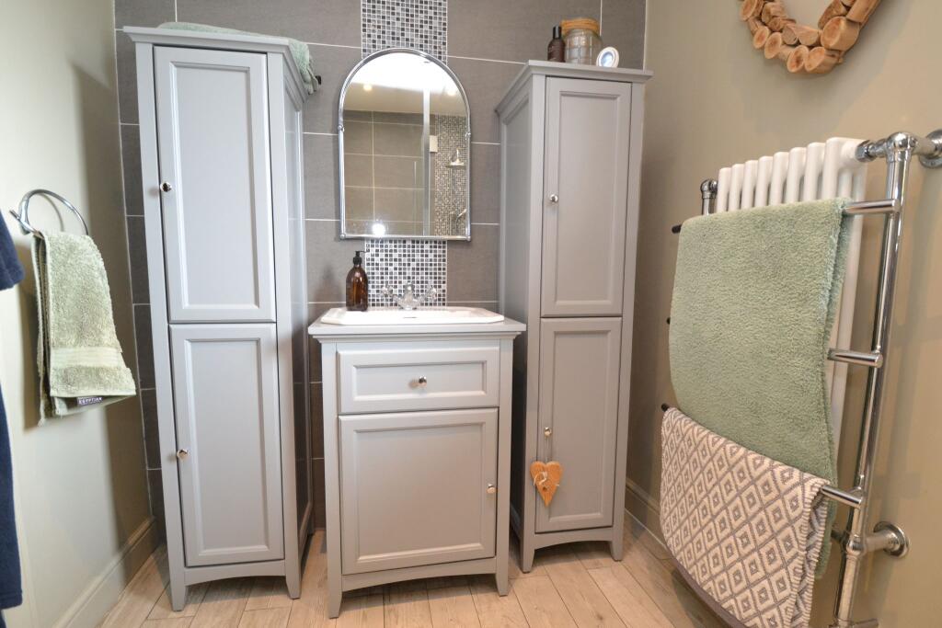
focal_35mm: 16
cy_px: 314
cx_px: 471
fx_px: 432
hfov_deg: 95.0
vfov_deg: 72.1
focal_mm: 11
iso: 1800
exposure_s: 1/60
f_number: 3.5
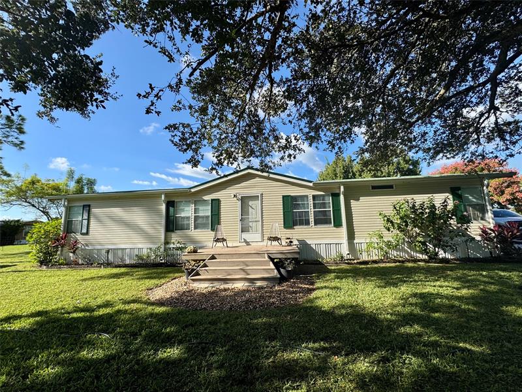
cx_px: 261
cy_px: 196
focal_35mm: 14
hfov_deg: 102.1
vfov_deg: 85.7
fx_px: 211
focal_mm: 2.22
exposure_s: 1/1637
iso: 50
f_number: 2.2
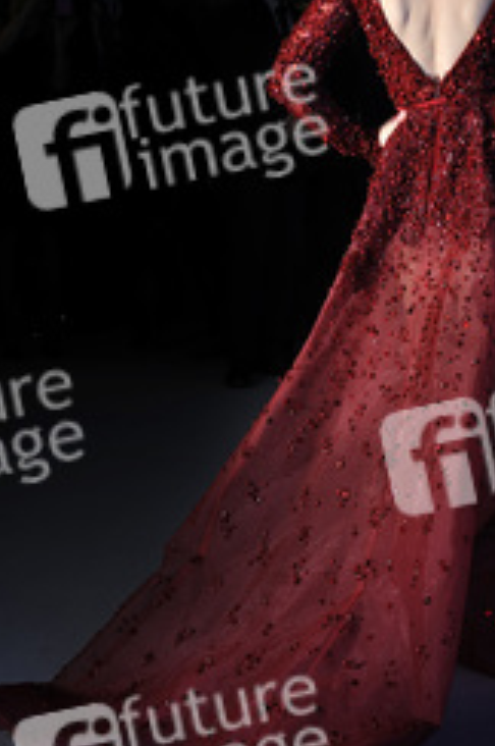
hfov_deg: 16.6
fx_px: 1696
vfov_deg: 24.7
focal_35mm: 82
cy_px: 290
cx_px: 260
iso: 200
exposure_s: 1/200
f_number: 7.1
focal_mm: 50
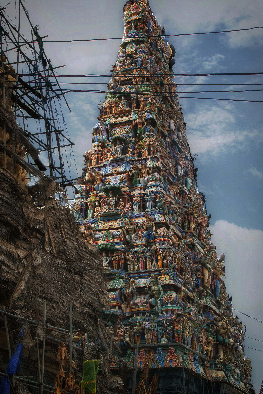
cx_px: 132
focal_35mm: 60
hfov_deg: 22.7
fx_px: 656
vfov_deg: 33.4
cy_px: 197
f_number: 11
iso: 100
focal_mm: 40
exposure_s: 1/100
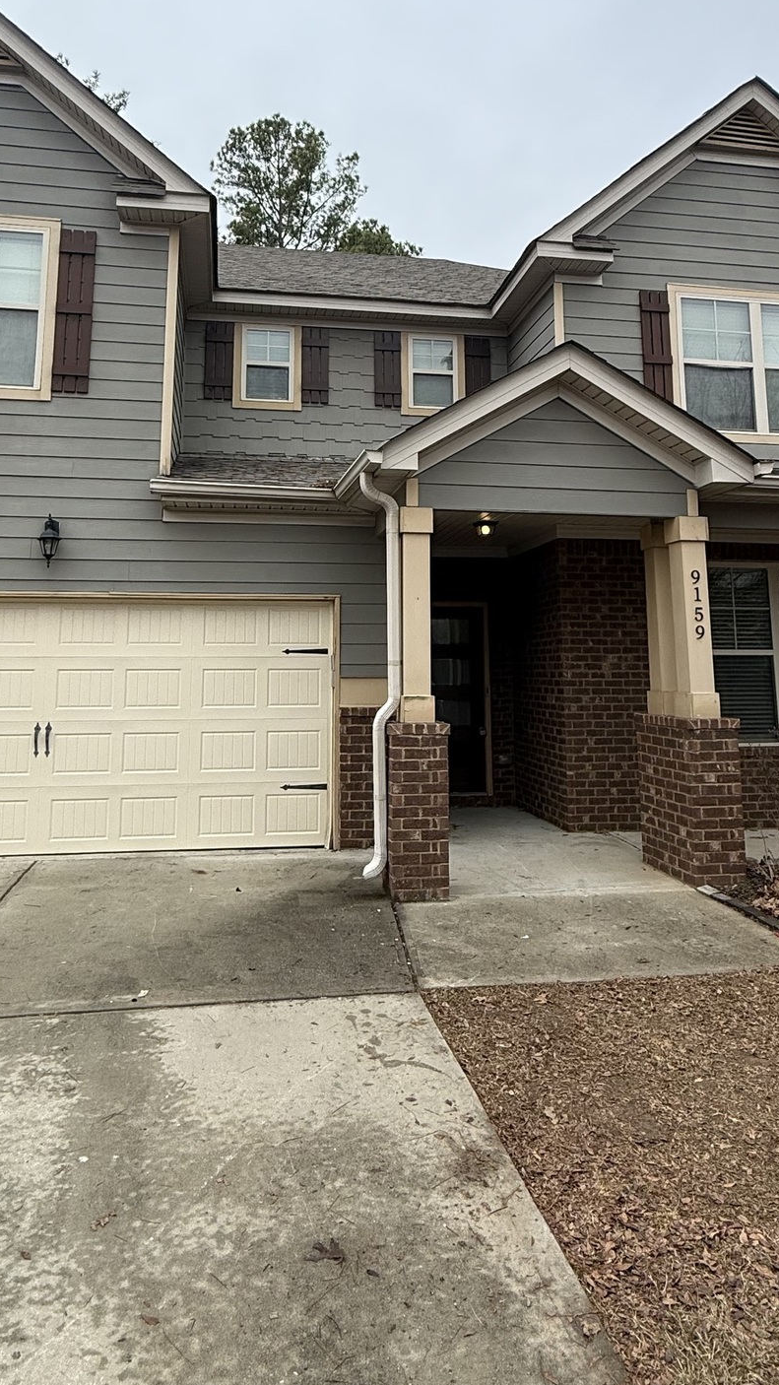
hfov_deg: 46.0
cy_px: 525
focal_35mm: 25
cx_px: 374
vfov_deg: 72.9
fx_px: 918
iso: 64
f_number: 2.2
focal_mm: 2.22
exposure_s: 1/820
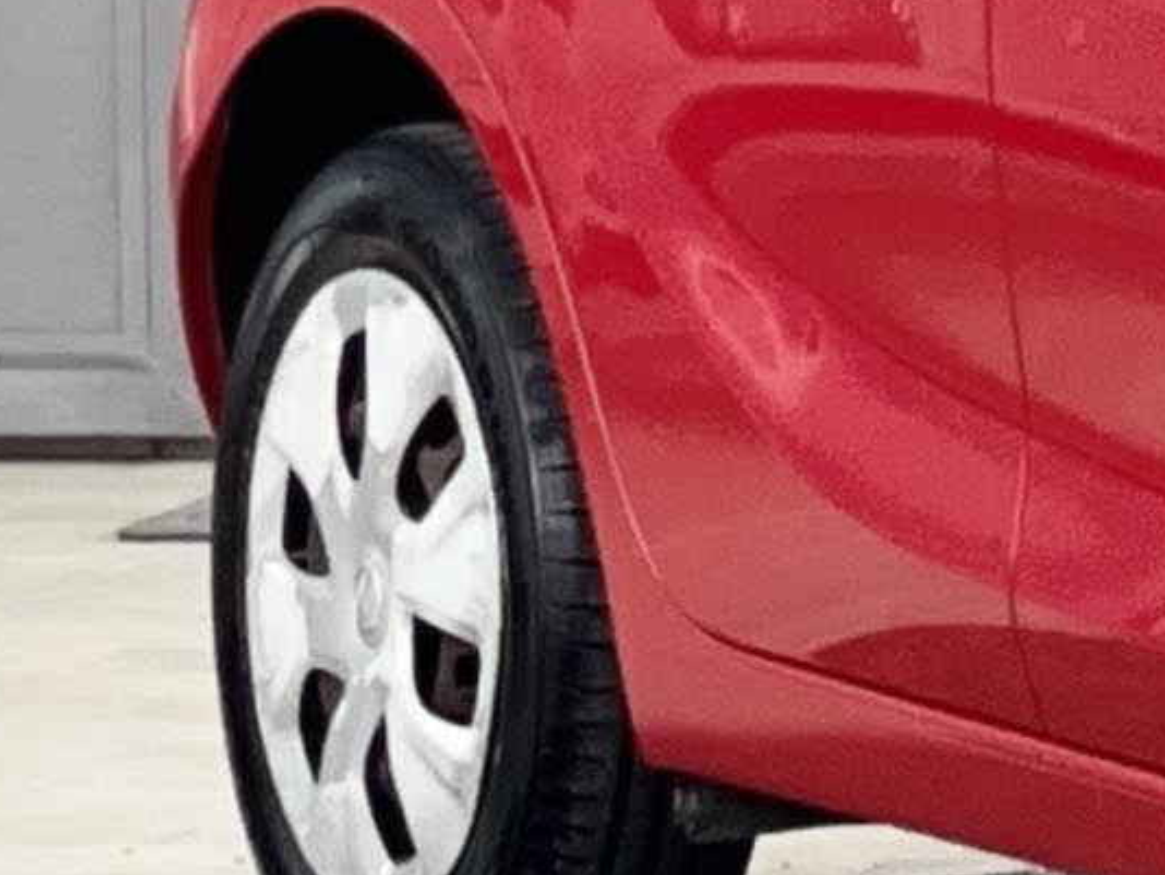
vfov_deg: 3.1
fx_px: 16263
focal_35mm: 483
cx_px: 2797
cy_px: 129
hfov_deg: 4.0
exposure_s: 1/121
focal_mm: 7.5
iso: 40
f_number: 2.2
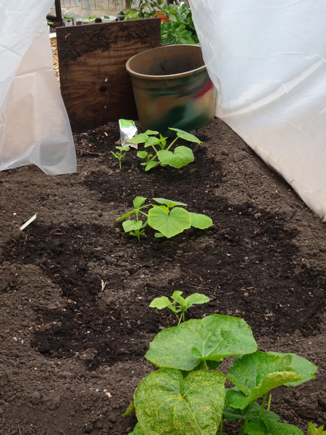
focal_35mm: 62
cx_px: 147
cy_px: 203
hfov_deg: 23.6
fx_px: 778
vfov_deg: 31.2
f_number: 4.5
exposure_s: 1/200
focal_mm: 9.52
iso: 80
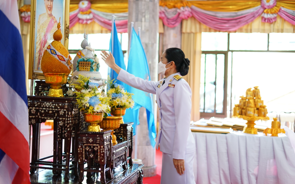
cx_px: 147
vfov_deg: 24.9
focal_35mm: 52
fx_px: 418
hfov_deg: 38.9
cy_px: 89
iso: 400
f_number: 1.8
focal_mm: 50
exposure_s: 1/50
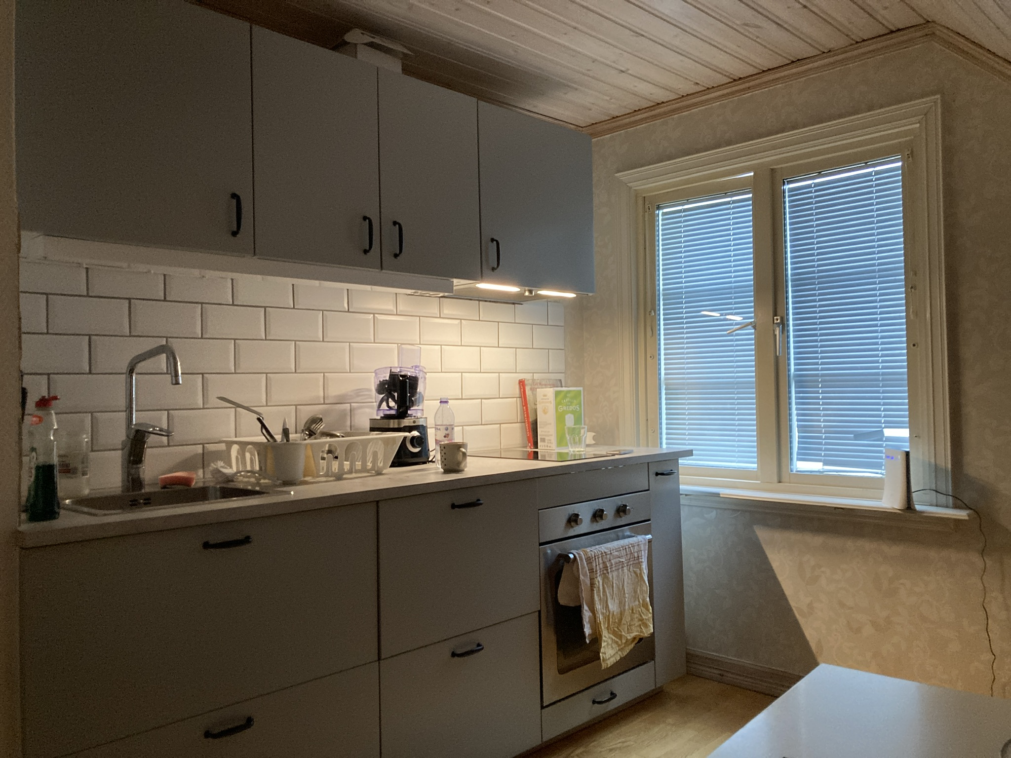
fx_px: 818
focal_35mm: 28
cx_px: 506
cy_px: 379
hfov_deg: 63.4
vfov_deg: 49.7
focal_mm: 3.99
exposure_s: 1/52
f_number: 1.8
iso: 320
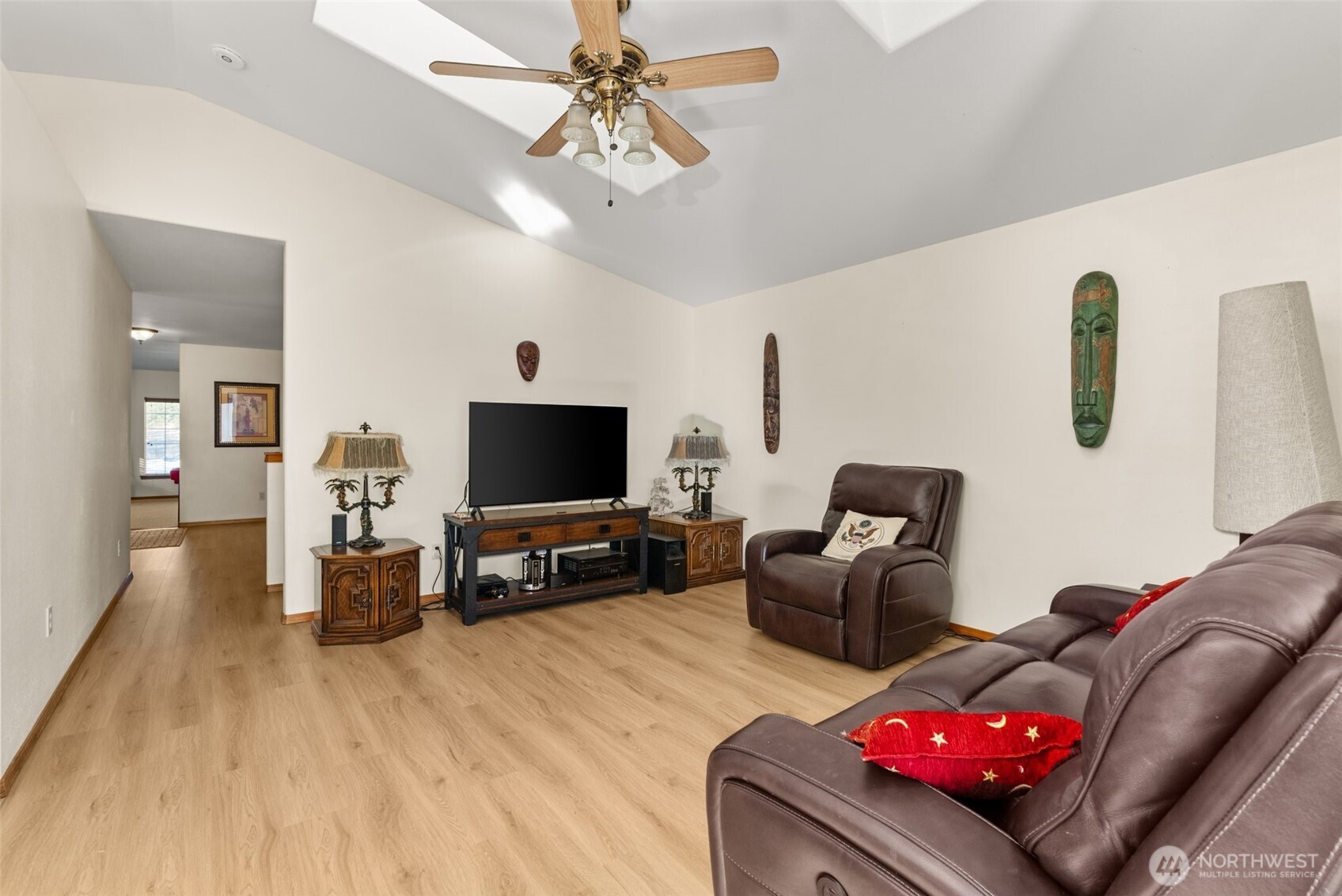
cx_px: 671
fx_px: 597
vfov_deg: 73.8
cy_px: 448
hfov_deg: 96.7
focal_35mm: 16
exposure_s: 1/1.67
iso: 500
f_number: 8
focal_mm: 16
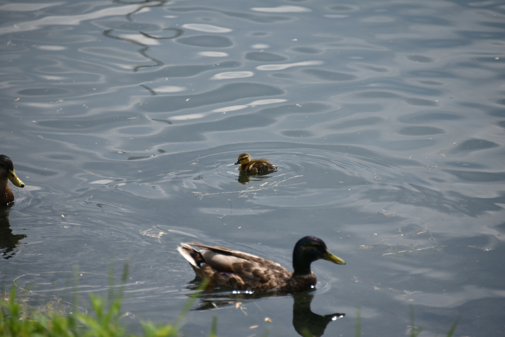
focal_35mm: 250
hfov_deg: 8.2
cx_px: 252
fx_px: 3508
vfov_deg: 5.5
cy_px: 168
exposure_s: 1/500
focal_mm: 250
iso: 140
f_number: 5.6
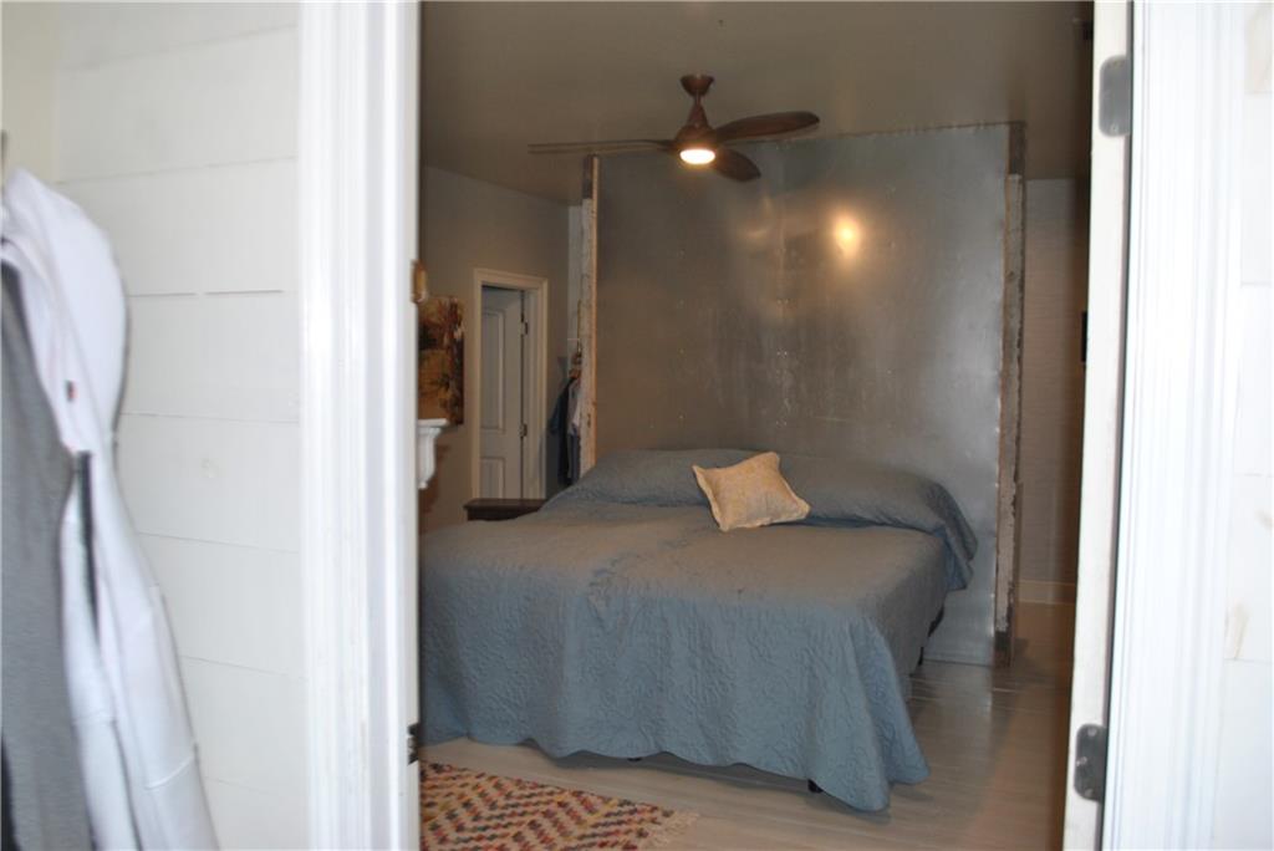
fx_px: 1062
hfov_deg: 61.9
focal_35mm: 30
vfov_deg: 43.7
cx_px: 637
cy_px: 426
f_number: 3.8
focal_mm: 20
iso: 200
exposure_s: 1/60
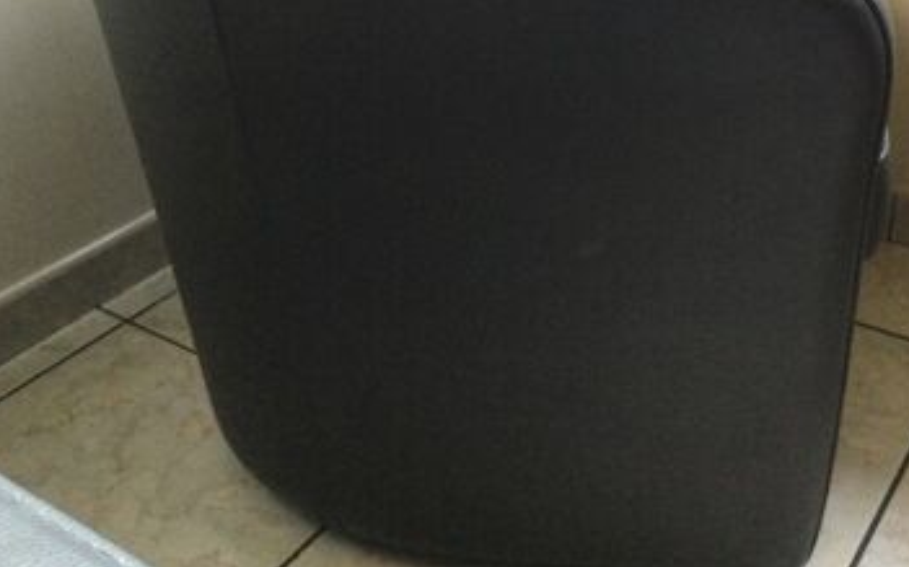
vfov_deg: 28.1
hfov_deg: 44.1
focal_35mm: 45
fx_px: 1114
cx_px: 549
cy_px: 127
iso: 250
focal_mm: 3.3
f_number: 2.4
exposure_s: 1/17
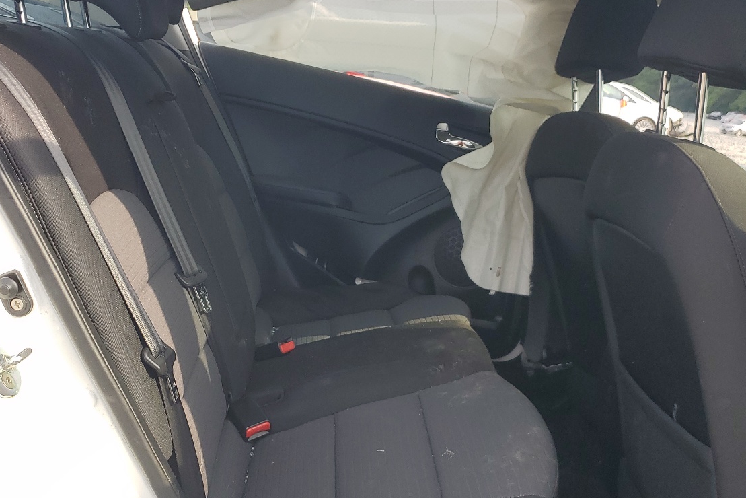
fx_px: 808
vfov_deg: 34.2
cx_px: 383
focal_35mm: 39
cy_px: 281
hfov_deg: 49.5
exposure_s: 1/769
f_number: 1.5
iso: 50
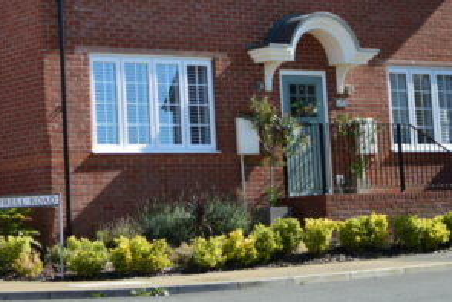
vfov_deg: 12.2
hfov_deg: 18.4
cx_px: 149
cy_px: 13
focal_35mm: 111
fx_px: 1395
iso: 160
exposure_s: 1/4000
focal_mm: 35
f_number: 1.8
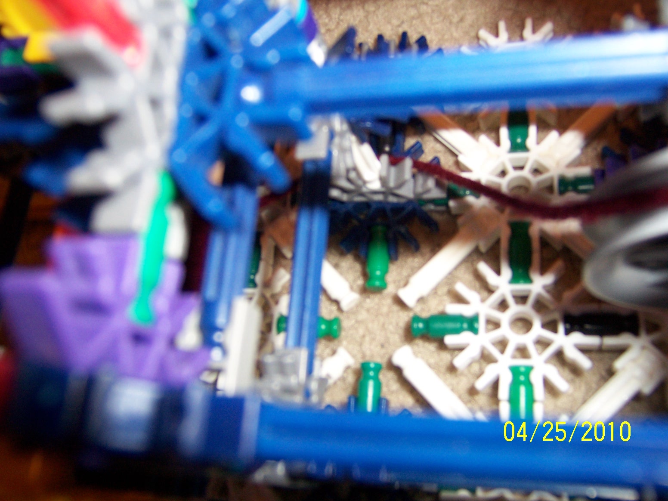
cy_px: 250
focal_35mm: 33
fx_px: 637
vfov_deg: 42.9
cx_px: 334
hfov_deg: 55.4
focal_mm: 5.5
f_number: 2.8
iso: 140
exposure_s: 1/60
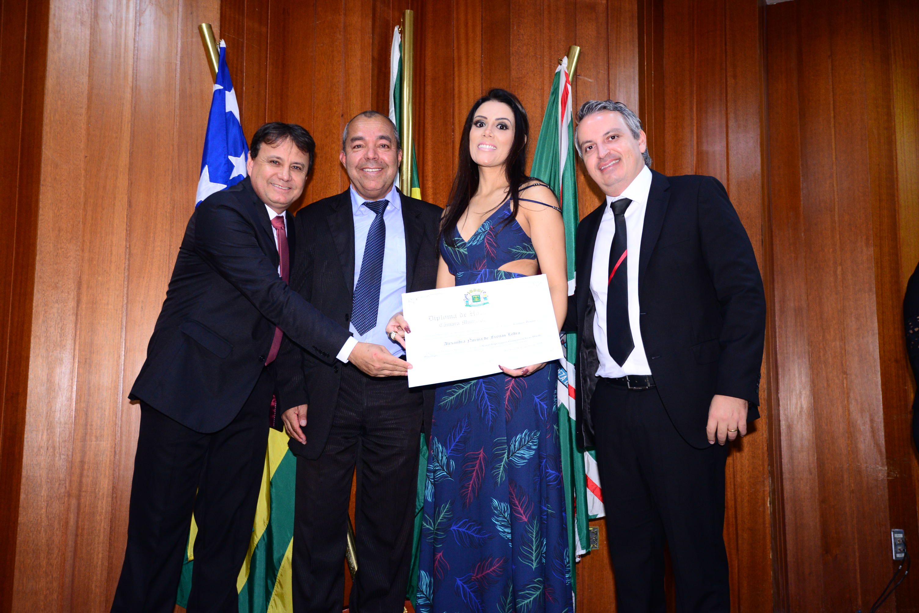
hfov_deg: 54.4
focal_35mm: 35
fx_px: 894
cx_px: 460
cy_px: 306
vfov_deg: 37.9
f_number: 4
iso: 2000
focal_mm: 35
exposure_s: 1/125
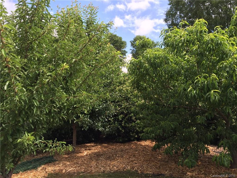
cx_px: 118
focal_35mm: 29
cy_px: 89
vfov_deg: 48.2
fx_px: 199
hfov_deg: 61.7
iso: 32
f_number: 2.2
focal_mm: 4.15
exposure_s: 1/638
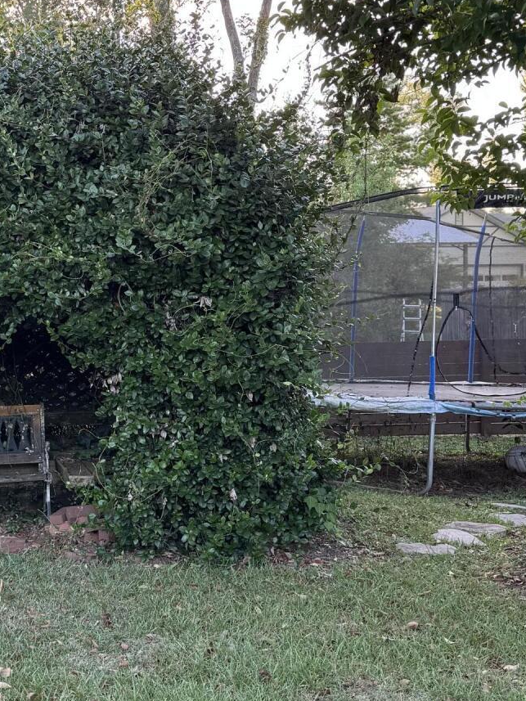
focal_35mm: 56
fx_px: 1134
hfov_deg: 25.5
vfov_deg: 34.3
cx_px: 74
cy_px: 351
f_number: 1.78
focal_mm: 6.76
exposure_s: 1/171
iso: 80
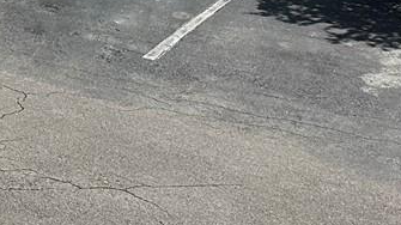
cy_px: -371
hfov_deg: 15.6
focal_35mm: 125
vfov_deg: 8.6
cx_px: -235
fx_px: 1328
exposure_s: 1/7576
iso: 80
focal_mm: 6.86
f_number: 1.78
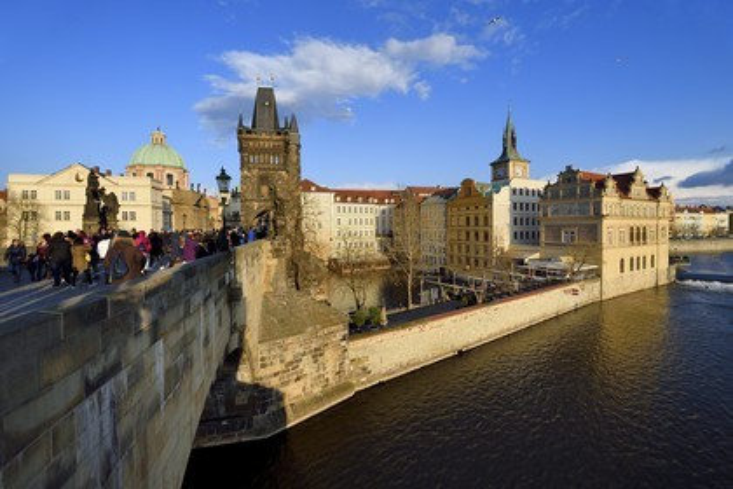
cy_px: 244
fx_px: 285
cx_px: 366
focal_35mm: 14
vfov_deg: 81.2
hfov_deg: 104.3
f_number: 11
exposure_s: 1/250
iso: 200
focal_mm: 14
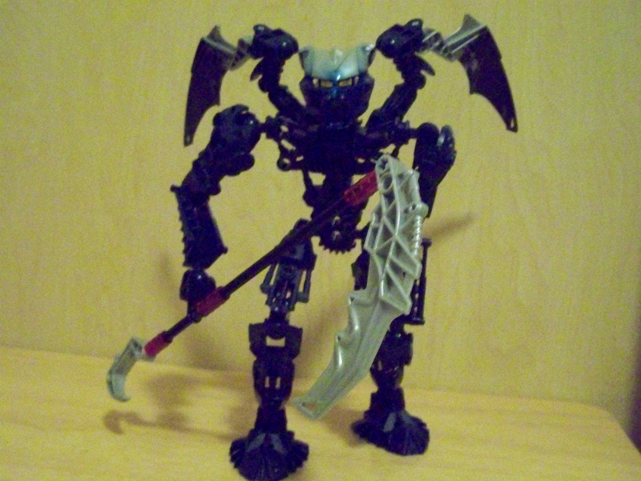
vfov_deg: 37.7
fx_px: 704
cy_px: 240
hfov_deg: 49.0
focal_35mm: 38
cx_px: 320
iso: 1600
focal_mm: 6.3
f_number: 2.8
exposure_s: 1/25
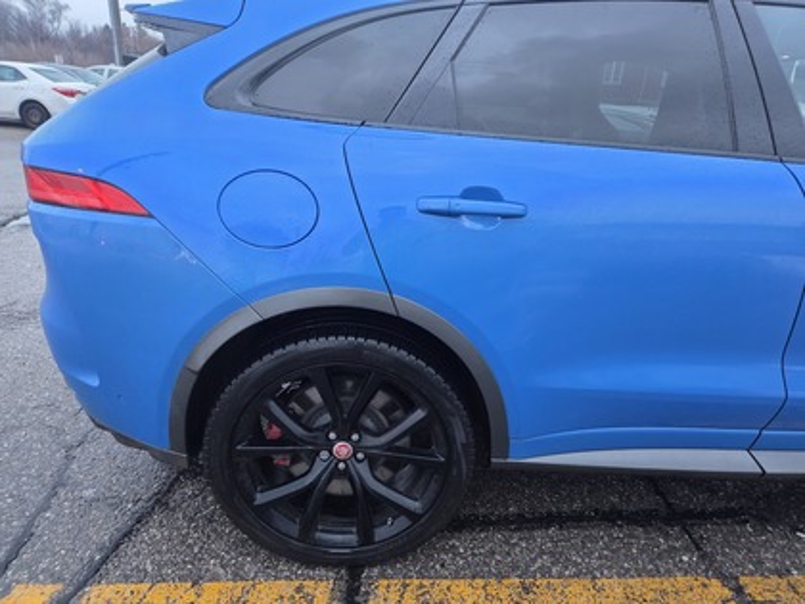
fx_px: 535
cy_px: 302
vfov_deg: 58.9
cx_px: 402
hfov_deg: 73.9
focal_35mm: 23
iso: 640
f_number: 1.8
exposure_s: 1/120
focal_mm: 5.4
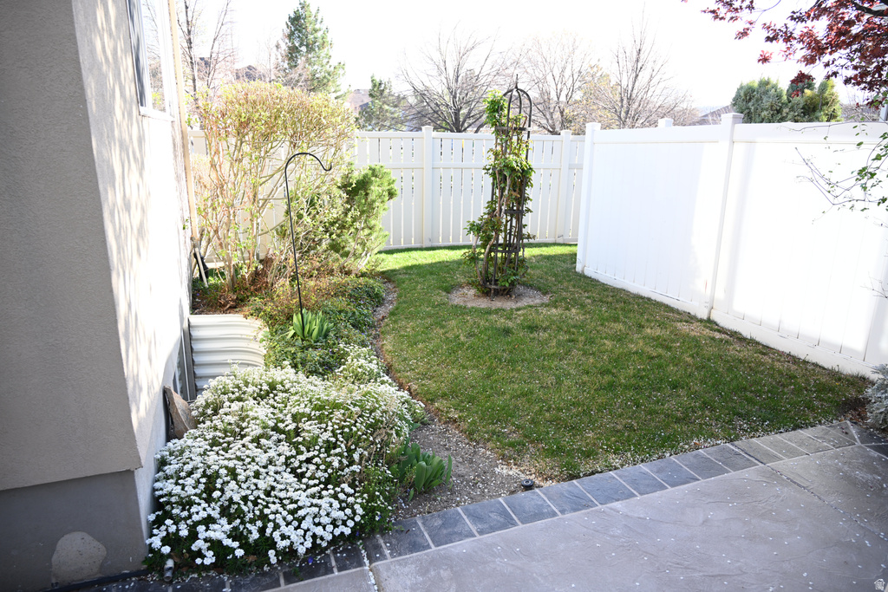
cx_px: 444
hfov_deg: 73.7
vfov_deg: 53.1
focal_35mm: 24
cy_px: 296
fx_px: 592
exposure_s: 1/100
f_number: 4
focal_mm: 24
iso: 100
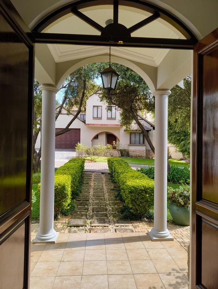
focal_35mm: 24
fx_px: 201
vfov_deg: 71.5
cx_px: 109
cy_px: 144
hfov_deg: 56.9
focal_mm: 5.56
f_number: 1.87
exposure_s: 1/108
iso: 100
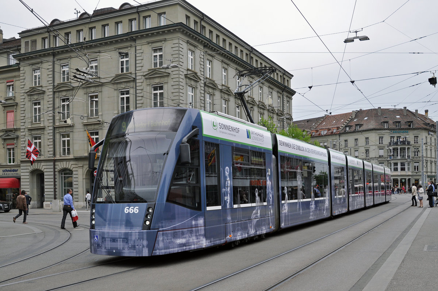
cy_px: 146
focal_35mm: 36
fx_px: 437
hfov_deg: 53.2
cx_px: 219
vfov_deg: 36.8
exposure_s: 1/800
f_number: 5
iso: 320
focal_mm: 24
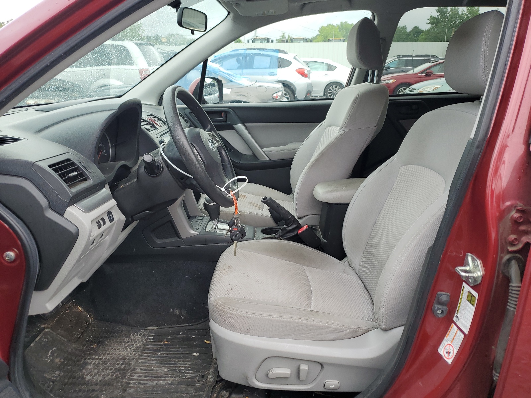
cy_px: 199
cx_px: 266
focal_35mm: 26
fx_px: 399
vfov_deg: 53.1
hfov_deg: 67.3
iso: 50
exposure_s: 1/333
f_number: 1.5
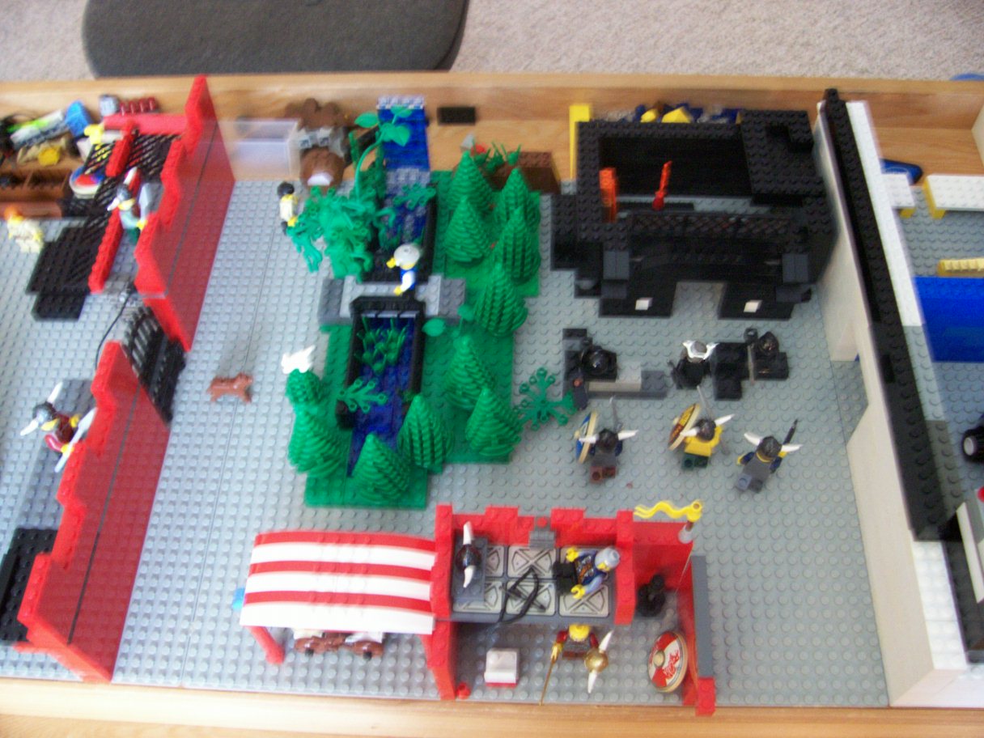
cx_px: 492
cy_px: 369
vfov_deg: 41.8
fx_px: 966
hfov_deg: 54.0
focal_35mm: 34
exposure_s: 1/8.02
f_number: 2.7
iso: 160
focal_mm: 5.6
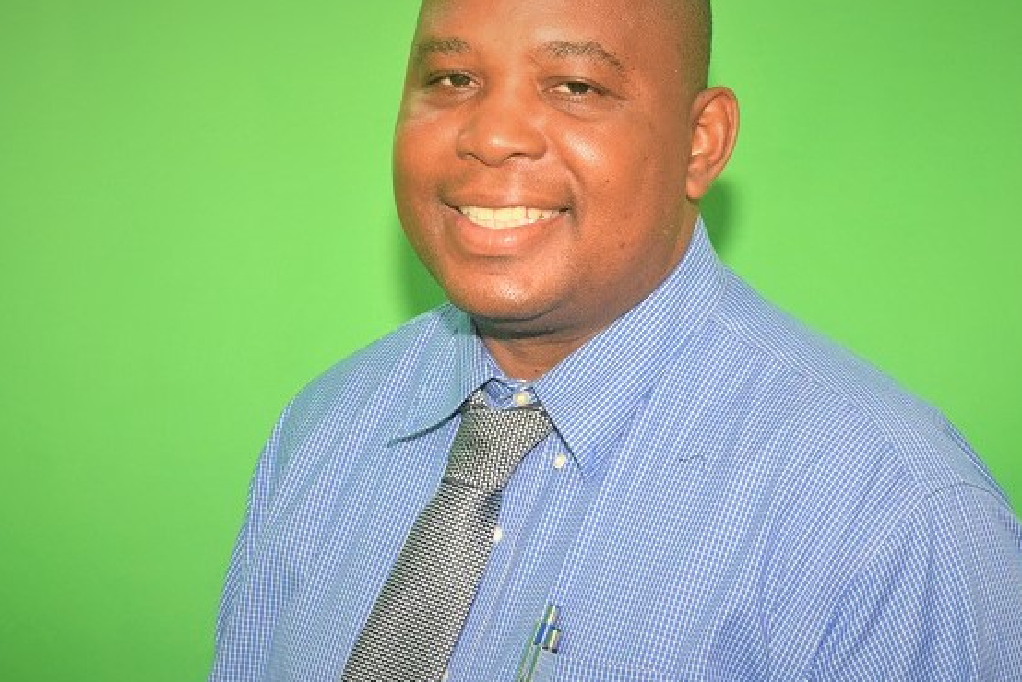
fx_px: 2244
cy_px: 375
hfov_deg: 25.6
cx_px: 568
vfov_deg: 17.3
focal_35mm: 79
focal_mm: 34
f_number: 10
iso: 1600
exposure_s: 1/50
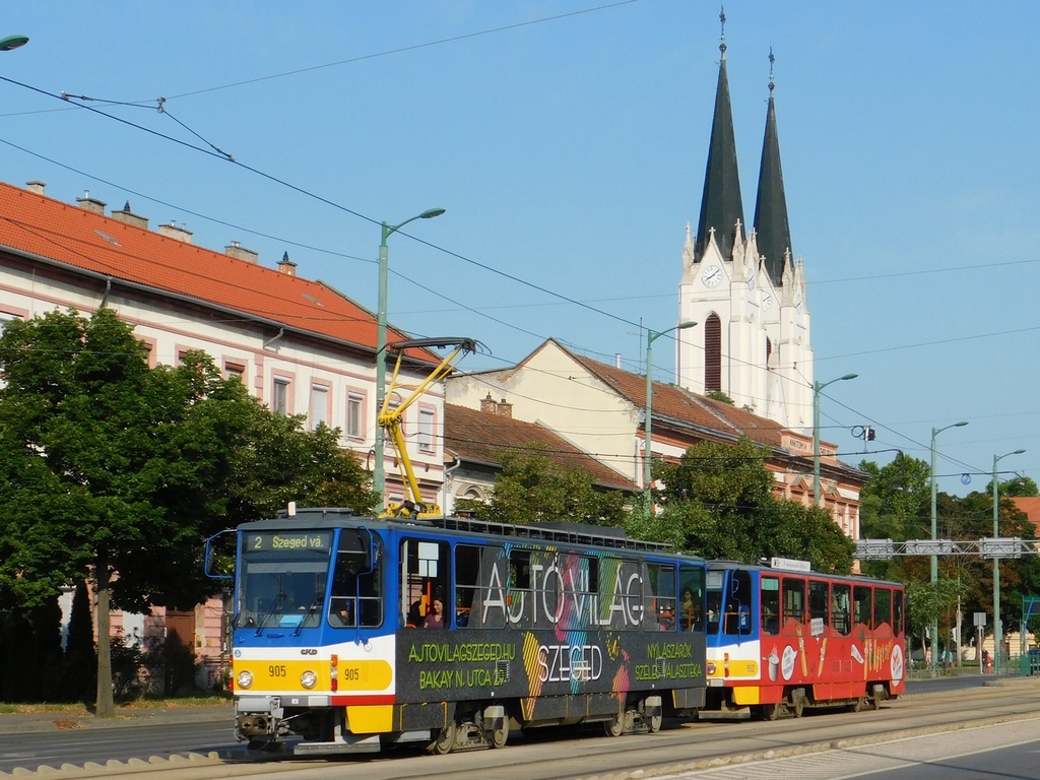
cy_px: 390
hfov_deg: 37.5
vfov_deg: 28.6
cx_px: 520
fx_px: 1532
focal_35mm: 51
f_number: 3.8
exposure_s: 1/1250
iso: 125
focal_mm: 9
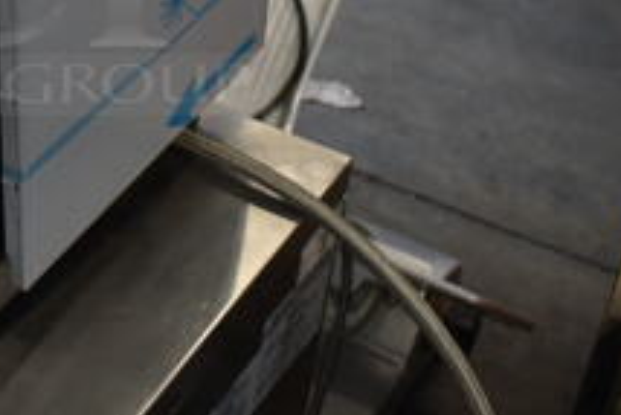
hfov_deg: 24.7
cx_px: -46
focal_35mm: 77
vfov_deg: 17.2
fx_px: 1329
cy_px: -38
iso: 160
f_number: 3.5
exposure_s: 1/30
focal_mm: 18
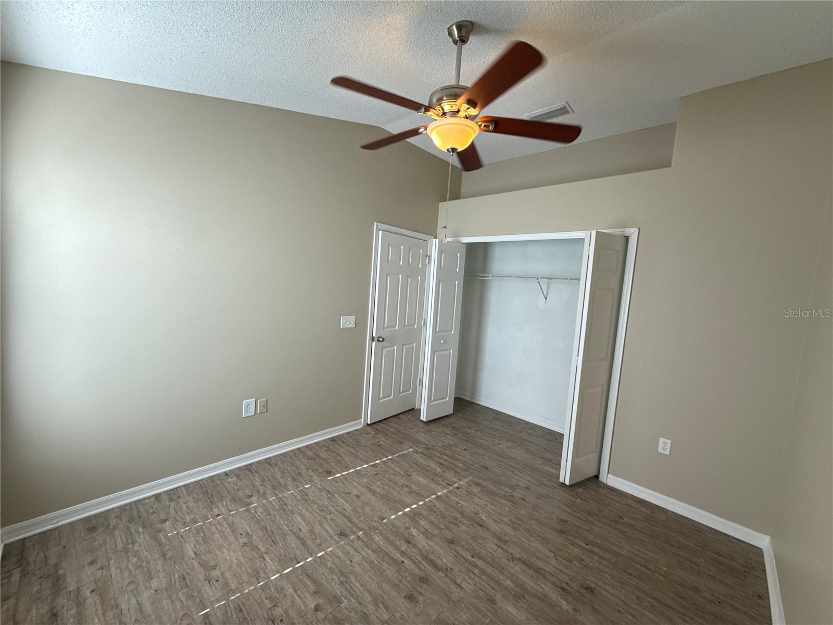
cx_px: 416
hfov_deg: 102.1
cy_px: 312
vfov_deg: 85.7
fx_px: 337
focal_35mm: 14
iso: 80
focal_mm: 2.22
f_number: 2.2
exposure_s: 1/120
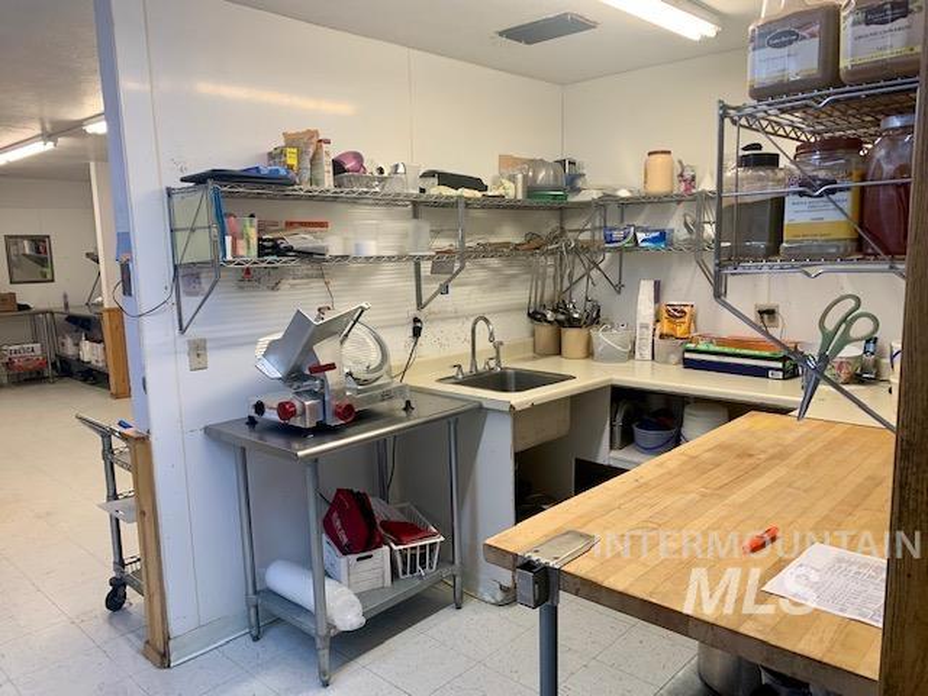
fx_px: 697
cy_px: 348
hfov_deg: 67.3
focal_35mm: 26
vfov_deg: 53.1
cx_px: 464
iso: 50
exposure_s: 1/60
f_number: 1.8
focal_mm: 4.25
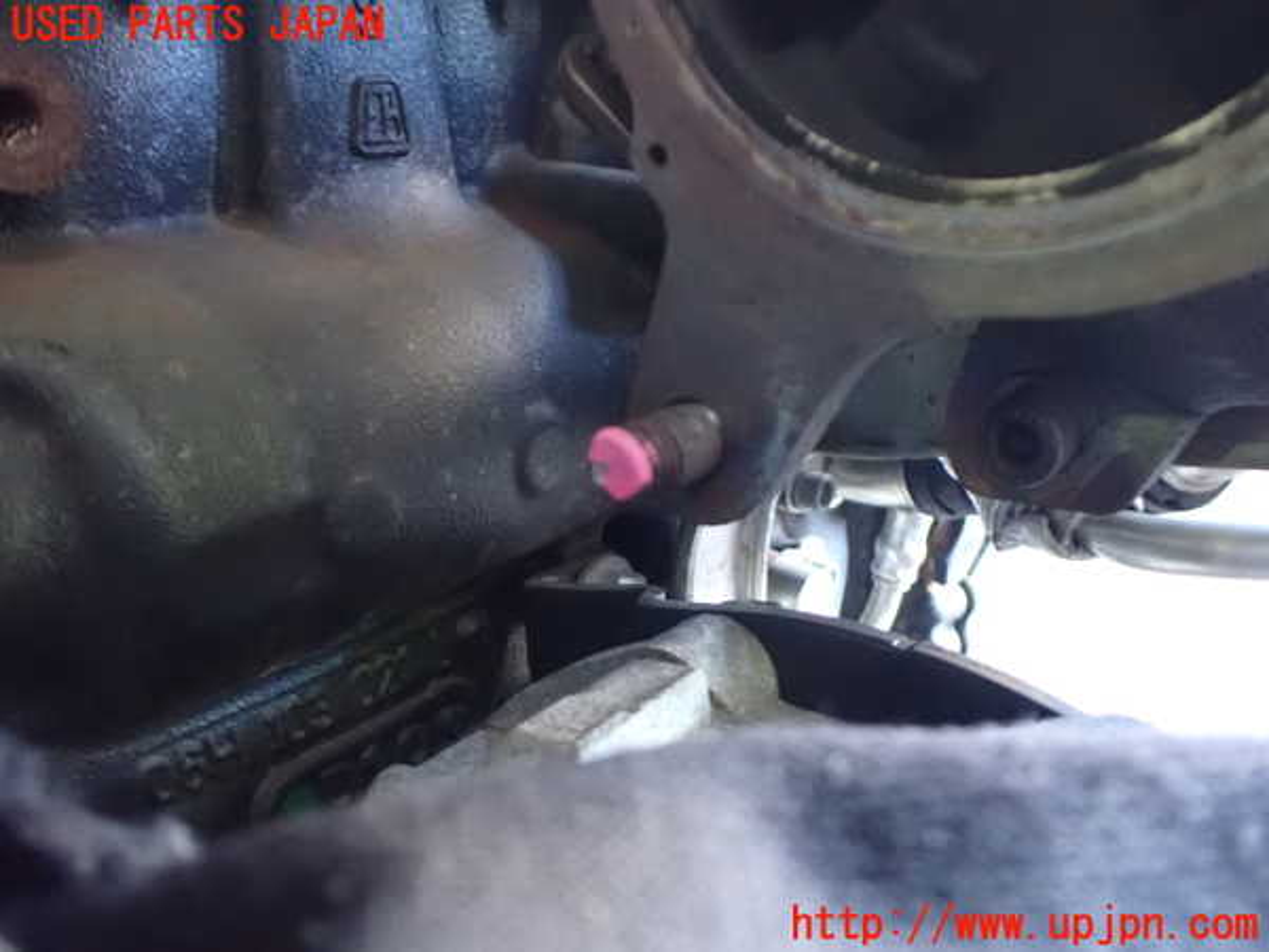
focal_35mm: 30
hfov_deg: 60.0
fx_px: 1100
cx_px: 634
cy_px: 476
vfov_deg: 46.8
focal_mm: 5.4
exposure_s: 1/20
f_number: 2.3
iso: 1600
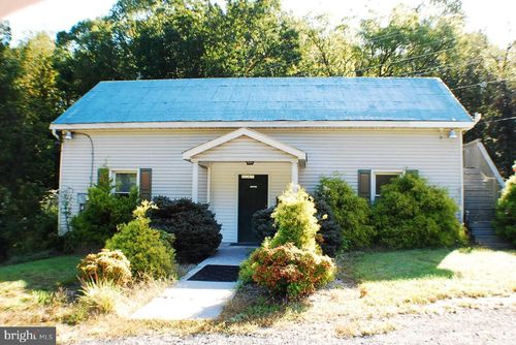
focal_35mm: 42
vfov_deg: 31.9
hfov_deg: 46.4
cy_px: 172
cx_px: 258
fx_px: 602
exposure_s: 1/400
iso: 1000
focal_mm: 28
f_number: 8
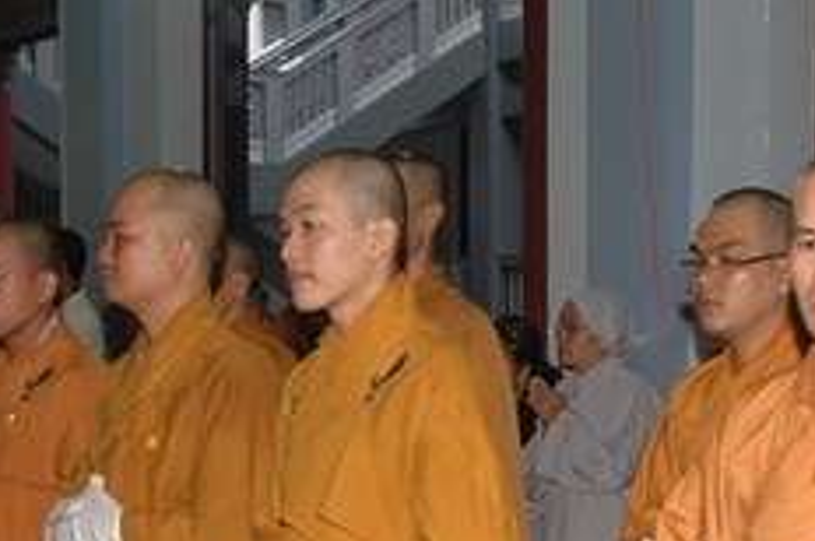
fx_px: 2057
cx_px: 432
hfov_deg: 22.4
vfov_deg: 14.7
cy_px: 545
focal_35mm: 91
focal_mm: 22
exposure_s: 1/60
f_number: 4
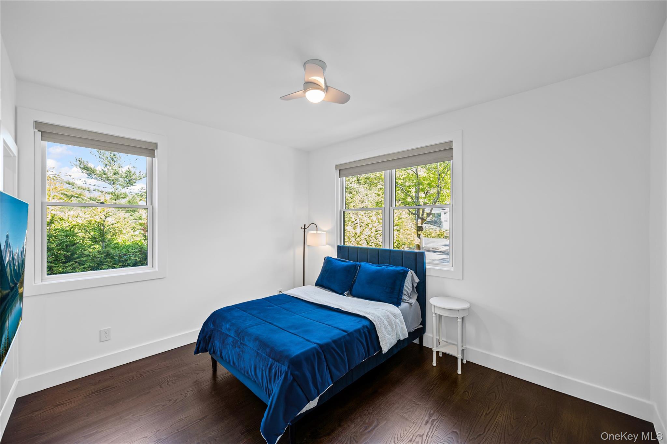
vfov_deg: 81.2
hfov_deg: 104.3
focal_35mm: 14
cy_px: 222
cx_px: 334
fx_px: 259
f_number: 5
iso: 500
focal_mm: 14
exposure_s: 1/25
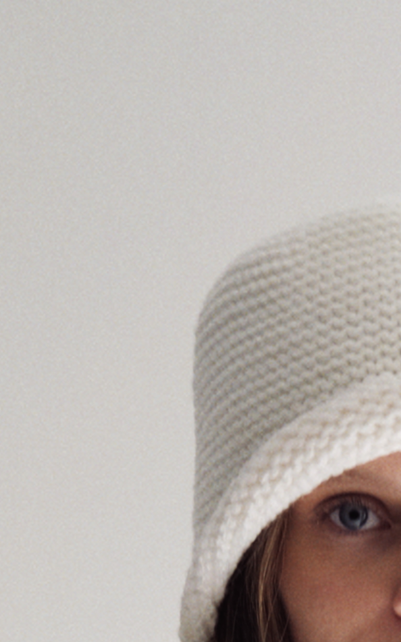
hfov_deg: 5.2
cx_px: 450
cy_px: 1492
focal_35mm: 253
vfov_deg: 7.8
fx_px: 4422
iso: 320
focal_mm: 35
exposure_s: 1/60
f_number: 2
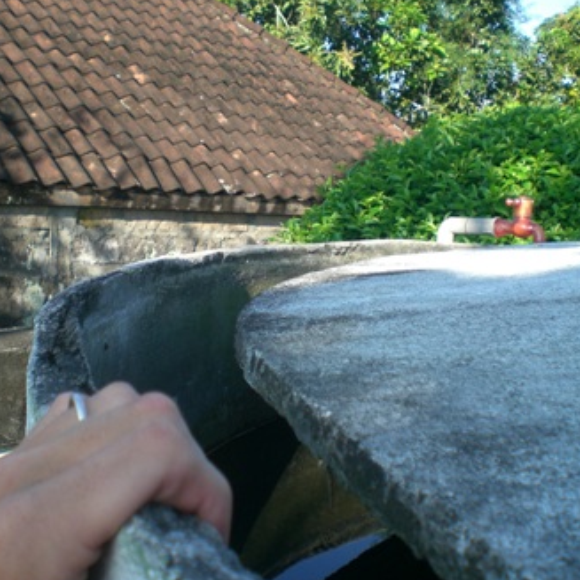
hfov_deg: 36.8
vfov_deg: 36.8
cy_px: 287
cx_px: 289
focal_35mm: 46
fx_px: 872
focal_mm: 6.3
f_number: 3.1
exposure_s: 1/250
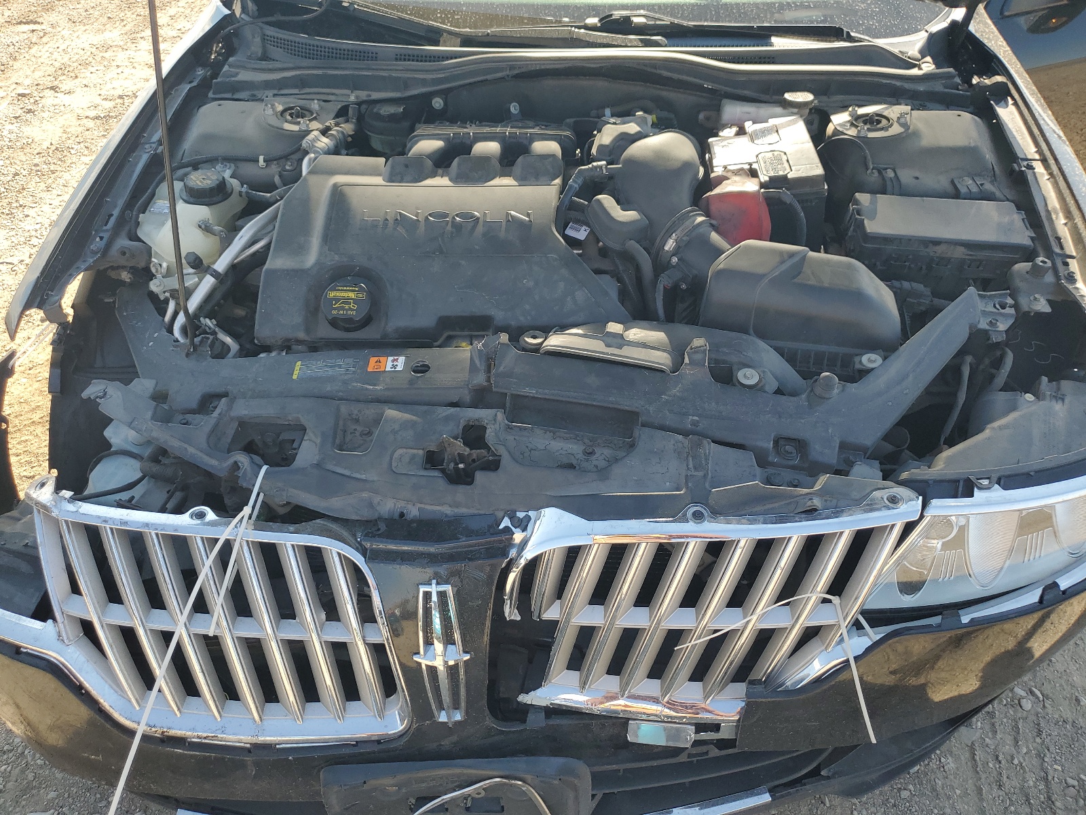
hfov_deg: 67.3
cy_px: 408
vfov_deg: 53.1
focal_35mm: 26
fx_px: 816
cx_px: 543
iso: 50
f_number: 1.5
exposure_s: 1/714
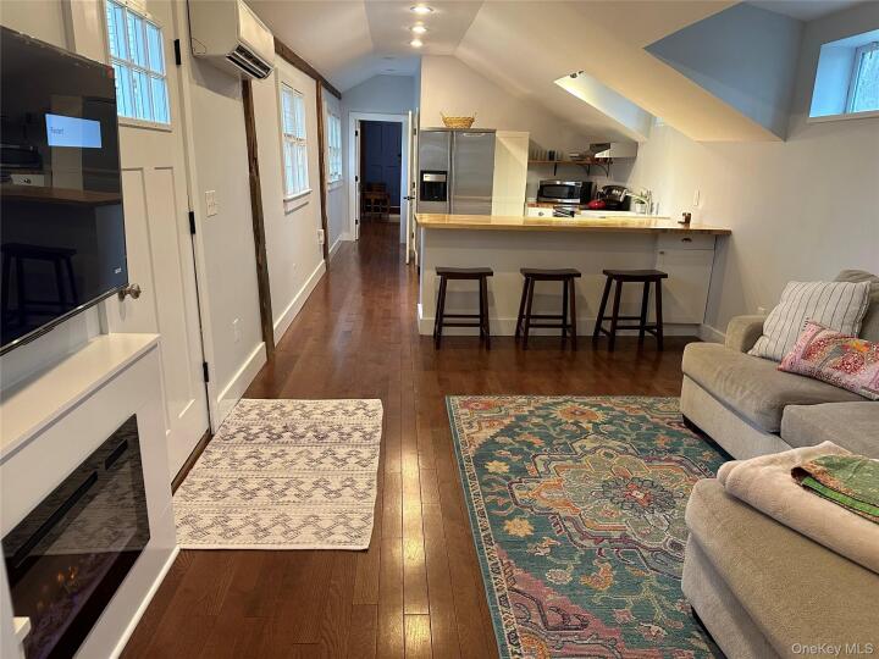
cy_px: 330
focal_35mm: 24
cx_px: 440
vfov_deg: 56.8
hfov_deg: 71.6
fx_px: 609
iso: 250
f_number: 1.78
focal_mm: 6.86
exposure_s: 1/60
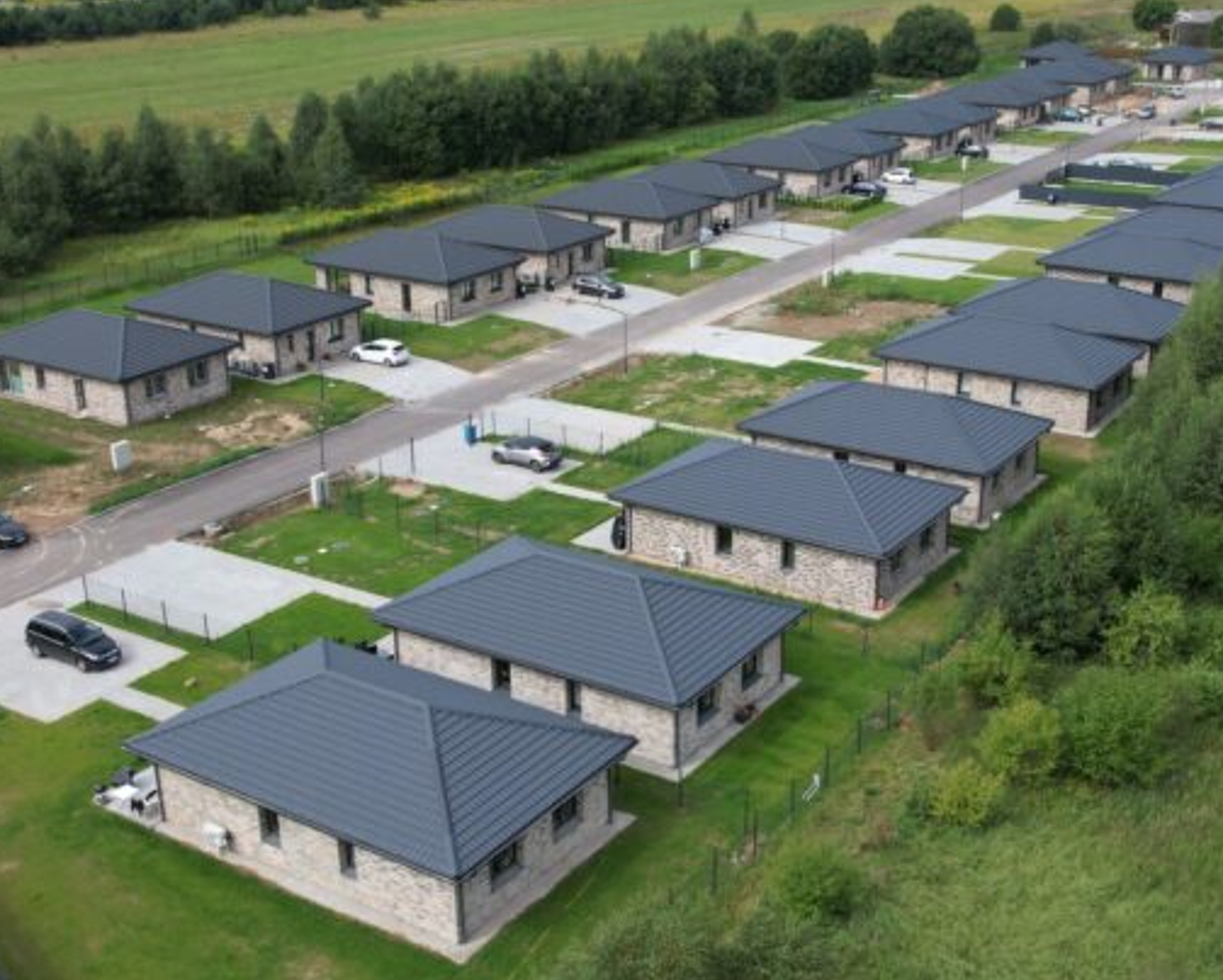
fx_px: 1521
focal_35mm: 42
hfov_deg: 43.8
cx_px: 647
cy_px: 529
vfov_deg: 35.7
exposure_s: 1/1250
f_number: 2.8
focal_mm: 8.38
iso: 100
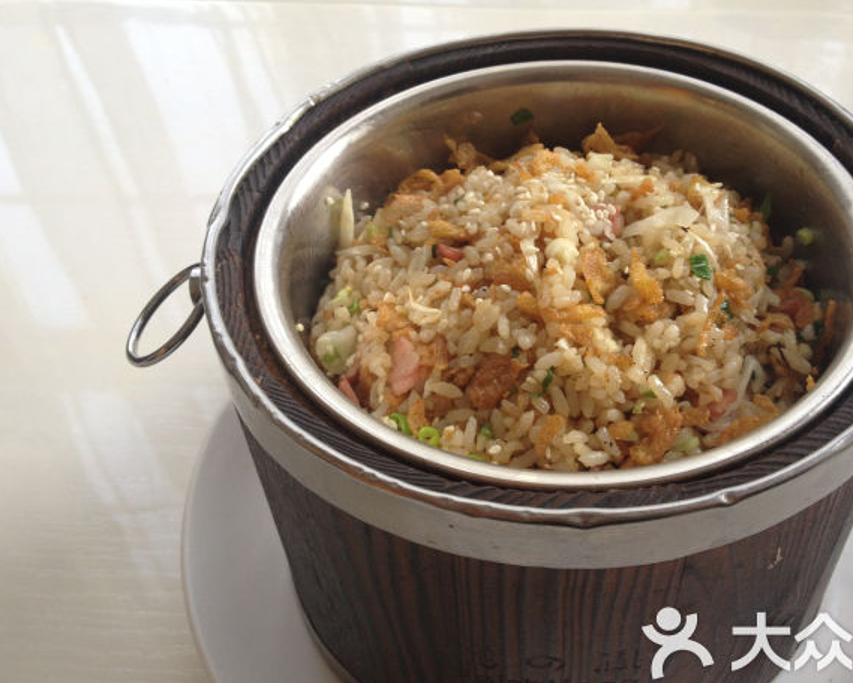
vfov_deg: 35.7
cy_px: 327
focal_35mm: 42
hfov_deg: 43.7
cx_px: 493
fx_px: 1061
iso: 64
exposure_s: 1/60
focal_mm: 4.28
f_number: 2.4
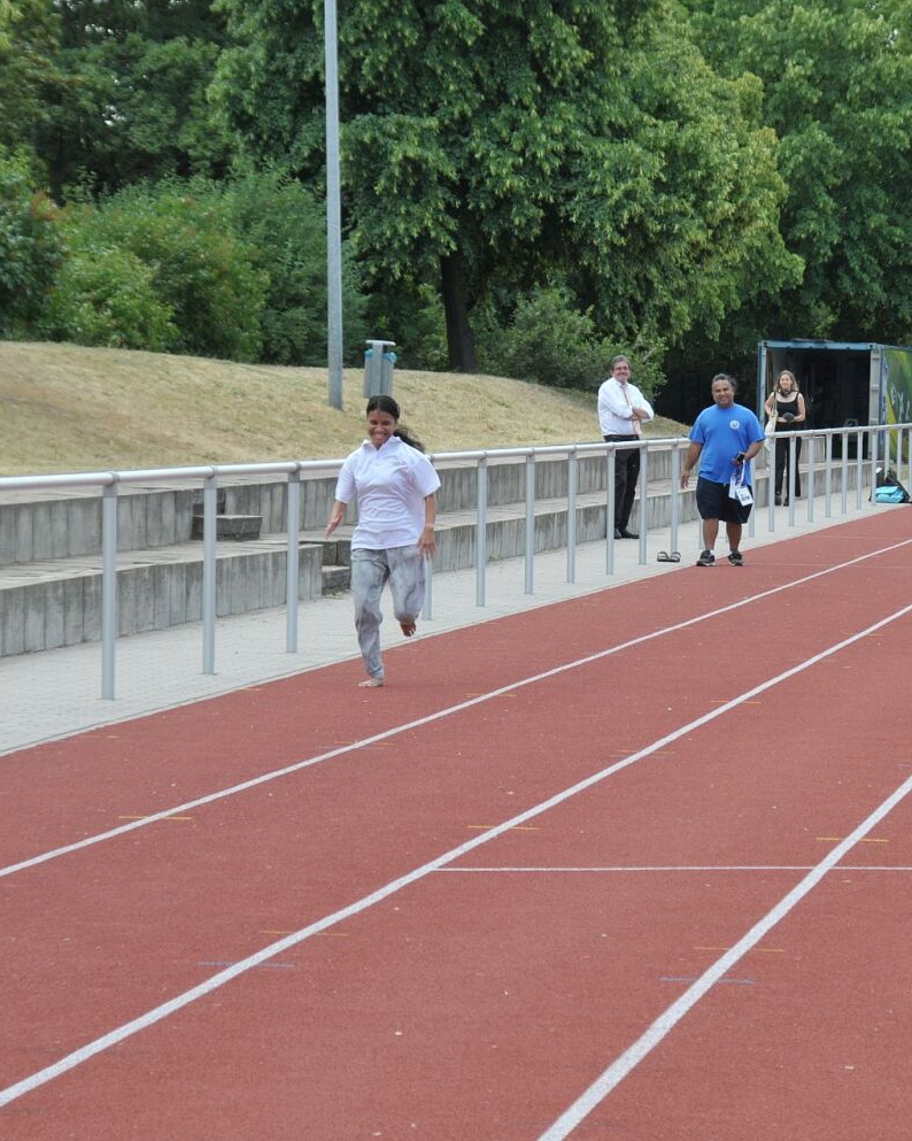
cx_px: 809
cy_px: 569
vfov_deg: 11.4
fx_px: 5737
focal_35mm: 170
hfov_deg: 9.1
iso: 200
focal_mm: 80
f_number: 8
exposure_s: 1/250
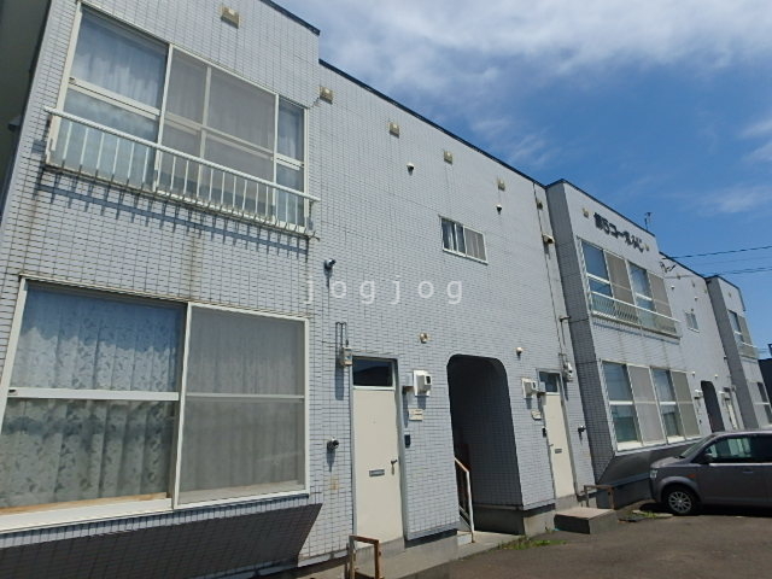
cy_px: 290
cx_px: 386
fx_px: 468
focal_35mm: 21
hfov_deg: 79.0
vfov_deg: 63.4
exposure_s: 1/1000
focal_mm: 3.7
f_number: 6
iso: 125
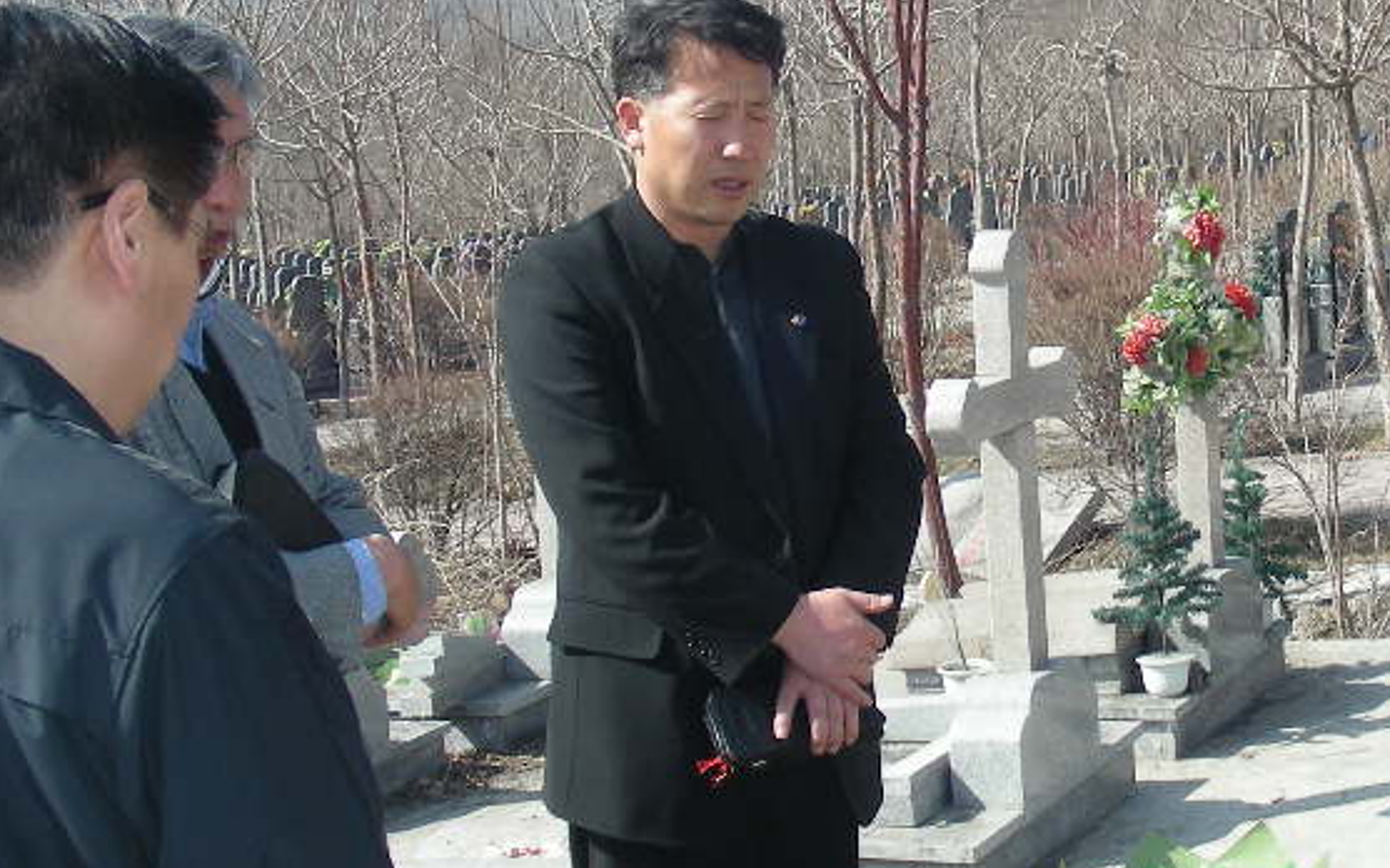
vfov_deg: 17.6
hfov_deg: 27.4
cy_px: 359
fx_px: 2803
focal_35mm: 74
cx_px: 1066
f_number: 4
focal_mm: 6.3
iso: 70
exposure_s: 1/370
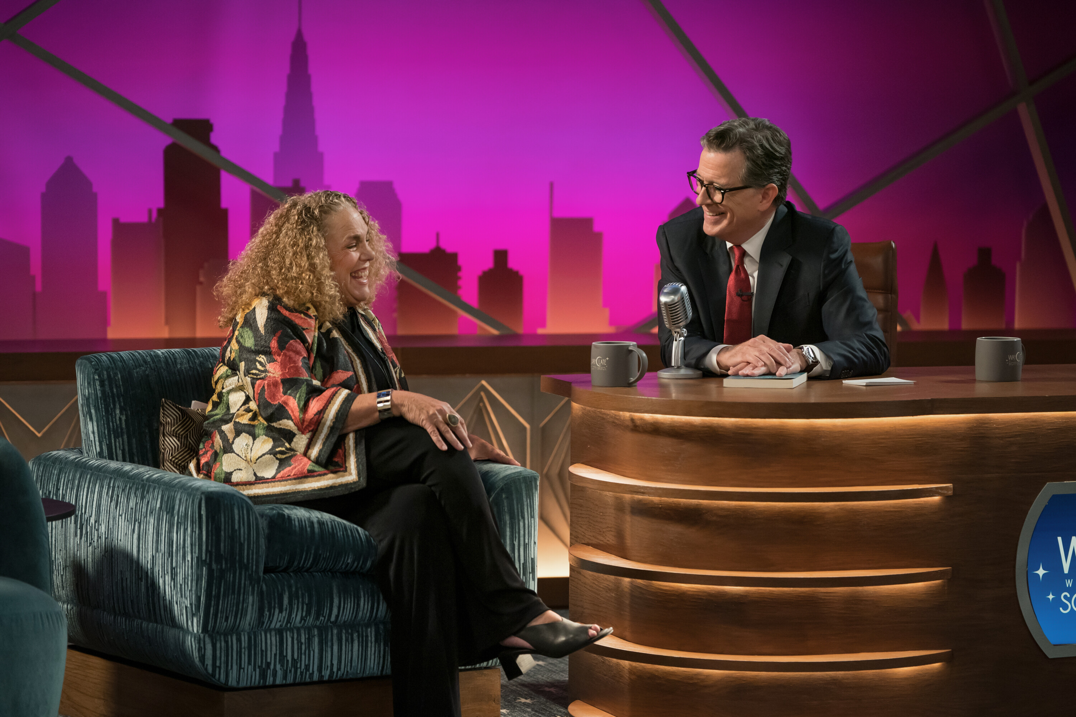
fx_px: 4124
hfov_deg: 14.9
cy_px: 358
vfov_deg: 9.9
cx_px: 538
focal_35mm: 138
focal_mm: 138
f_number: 2.8
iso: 2500
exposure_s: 1/200
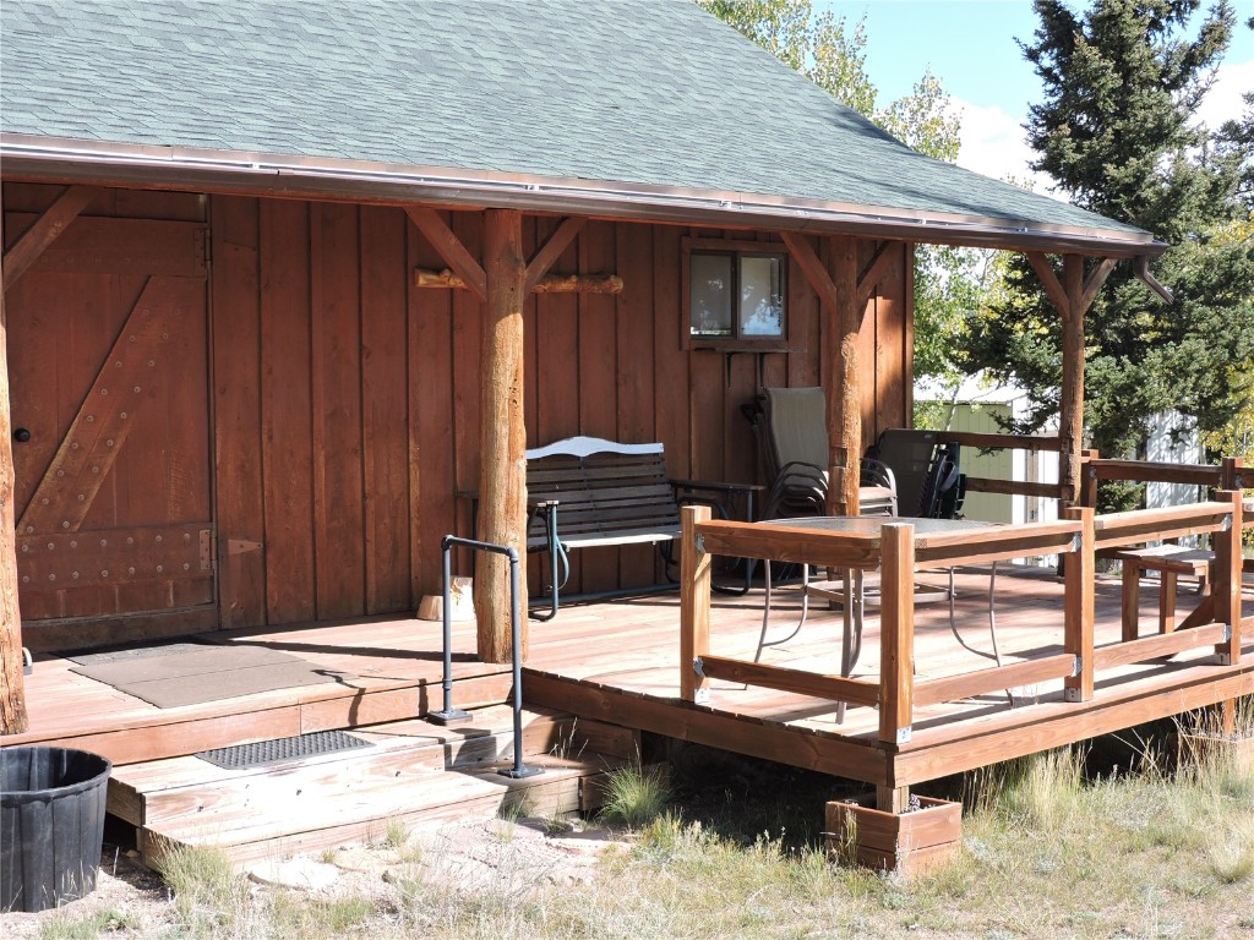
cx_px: 627
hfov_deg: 40.4
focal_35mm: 47
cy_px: 470
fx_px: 1703
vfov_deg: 30.9
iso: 100
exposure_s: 1/320
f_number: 3.5
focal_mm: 8.4
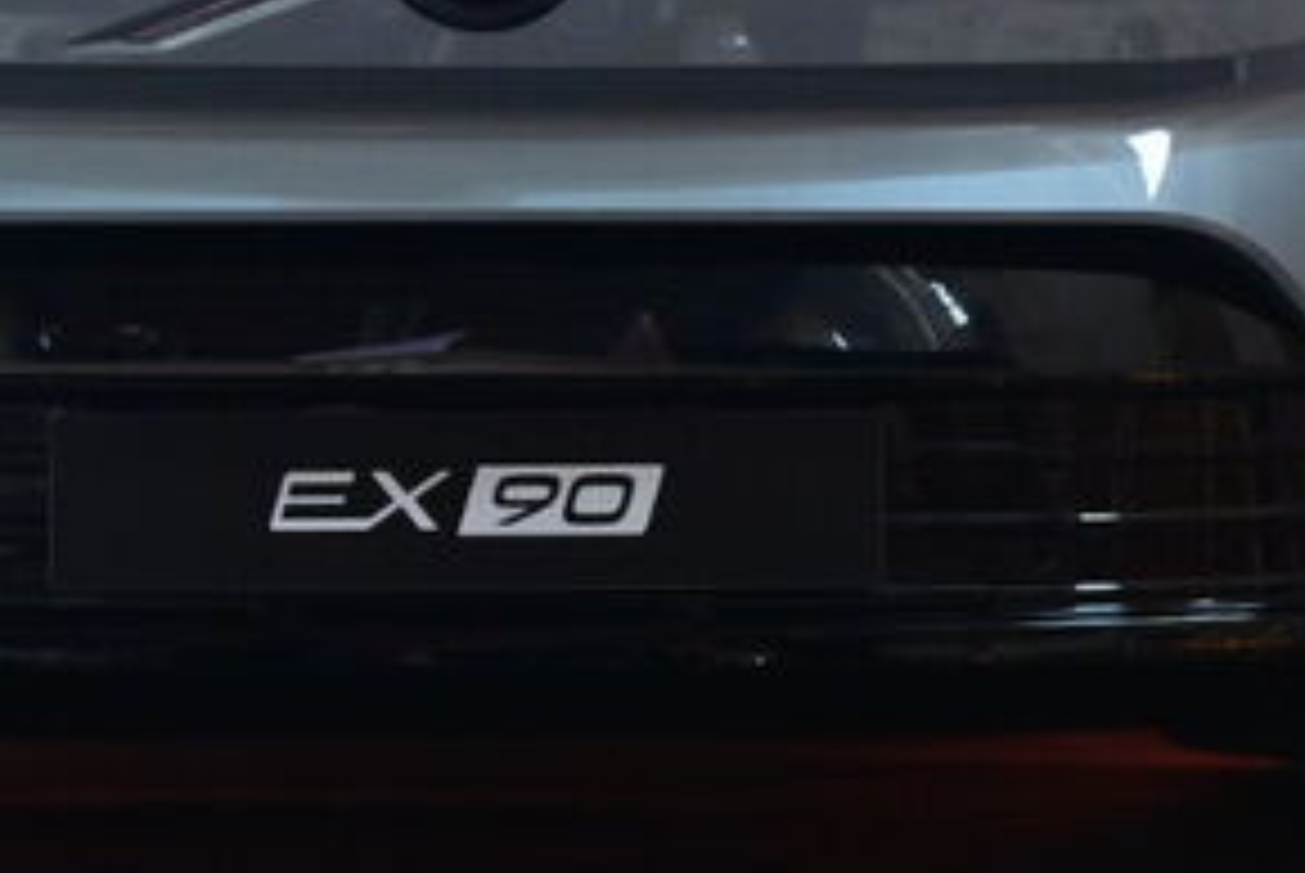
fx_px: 4318
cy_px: -153
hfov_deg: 17.2
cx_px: 500
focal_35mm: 119
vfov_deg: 11.3
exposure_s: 1/40
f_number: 6.3
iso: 500
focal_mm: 24
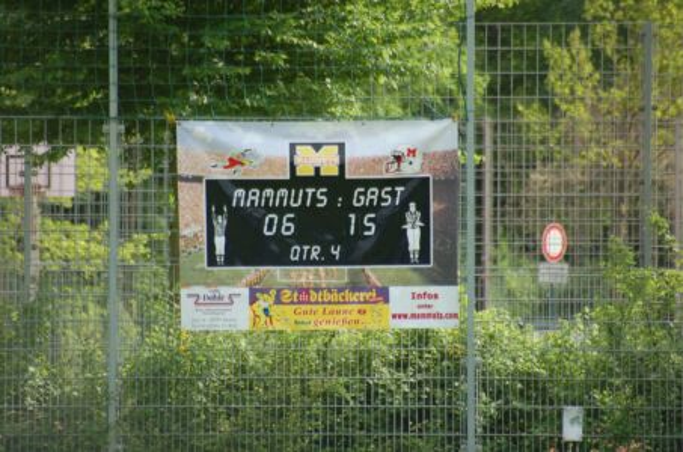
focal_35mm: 450
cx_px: 342
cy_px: 226
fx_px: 8519
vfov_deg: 3.0
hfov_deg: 4.6
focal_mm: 300
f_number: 5.6
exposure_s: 1/640
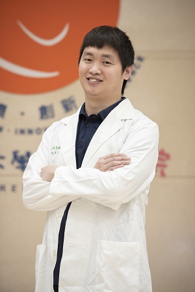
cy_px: 146
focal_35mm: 155
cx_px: 98
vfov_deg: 13.2
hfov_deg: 8.9
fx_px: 1257
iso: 800
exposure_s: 1/160
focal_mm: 155
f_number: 3.5
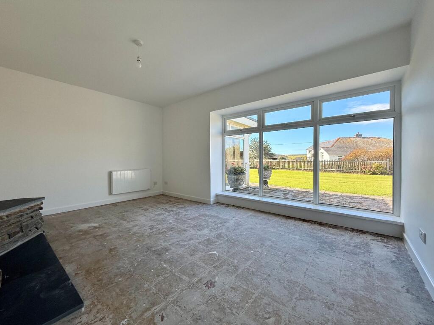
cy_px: 162
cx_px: 217
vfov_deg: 85.7
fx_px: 176
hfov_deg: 102.1
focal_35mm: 14
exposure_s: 1/408
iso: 64
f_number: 2.2
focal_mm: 2.22
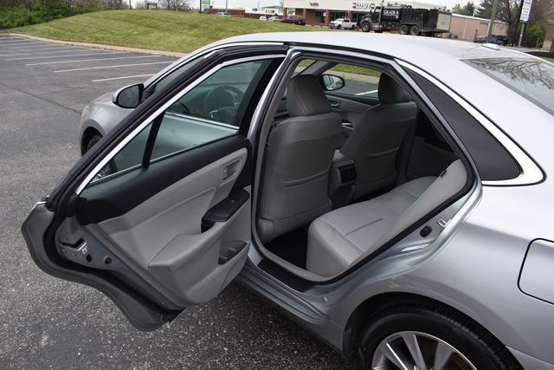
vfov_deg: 48.0
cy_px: 185
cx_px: 277
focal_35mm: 27
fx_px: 416
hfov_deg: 67.4
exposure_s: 1/250
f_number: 7.1
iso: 200
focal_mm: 18
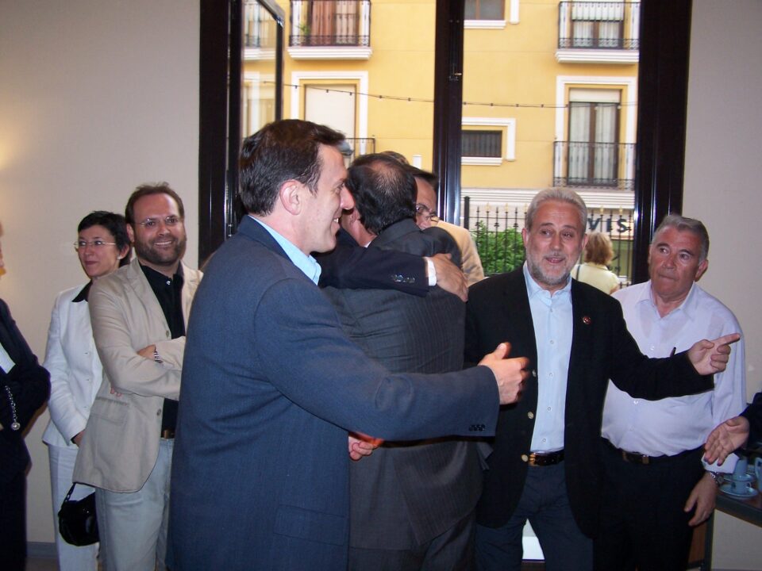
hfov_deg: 49.0
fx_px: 836
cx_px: 381
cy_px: 286
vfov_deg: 37.7
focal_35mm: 38
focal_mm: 6.3
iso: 140
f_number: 2.8
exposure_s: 1/60
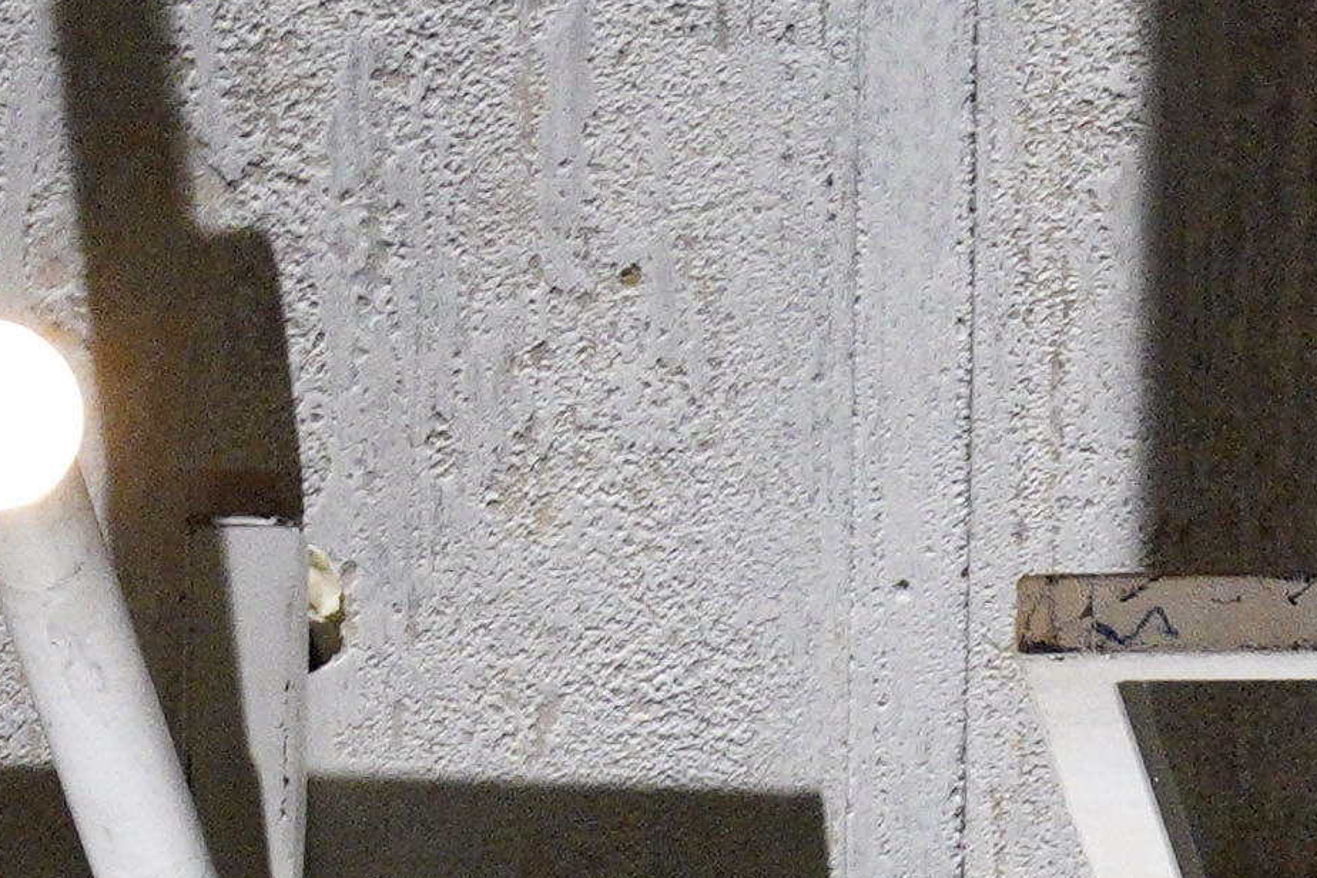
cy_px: 2675
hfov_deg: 1.6
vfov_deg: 1.1
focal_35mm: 1299
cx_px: 2684
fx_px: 47518
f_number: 5
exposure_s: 1/400
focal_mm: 200
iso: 5000
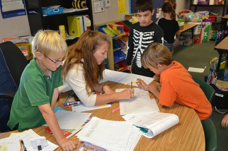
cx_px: 115
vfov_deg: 38.8
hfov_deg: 55.8
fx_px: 215
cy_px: 76
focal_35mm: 34
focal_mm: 20
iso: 400
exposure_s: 1/60
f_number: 3.8
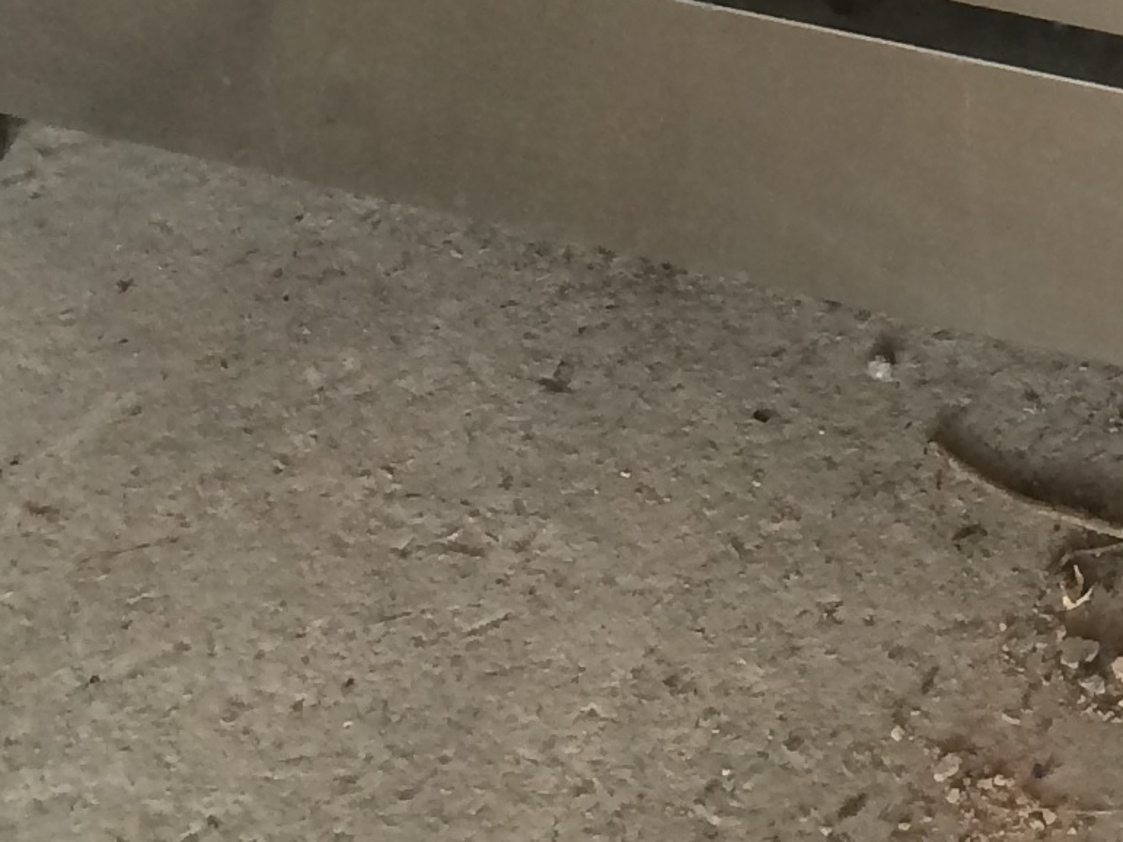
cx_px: 1189
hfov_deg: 15.2
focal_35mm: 127
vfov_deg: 10.8
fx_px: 4119
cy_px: -788
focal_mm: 4.12
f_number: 2.2
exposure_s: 1/30
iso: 40
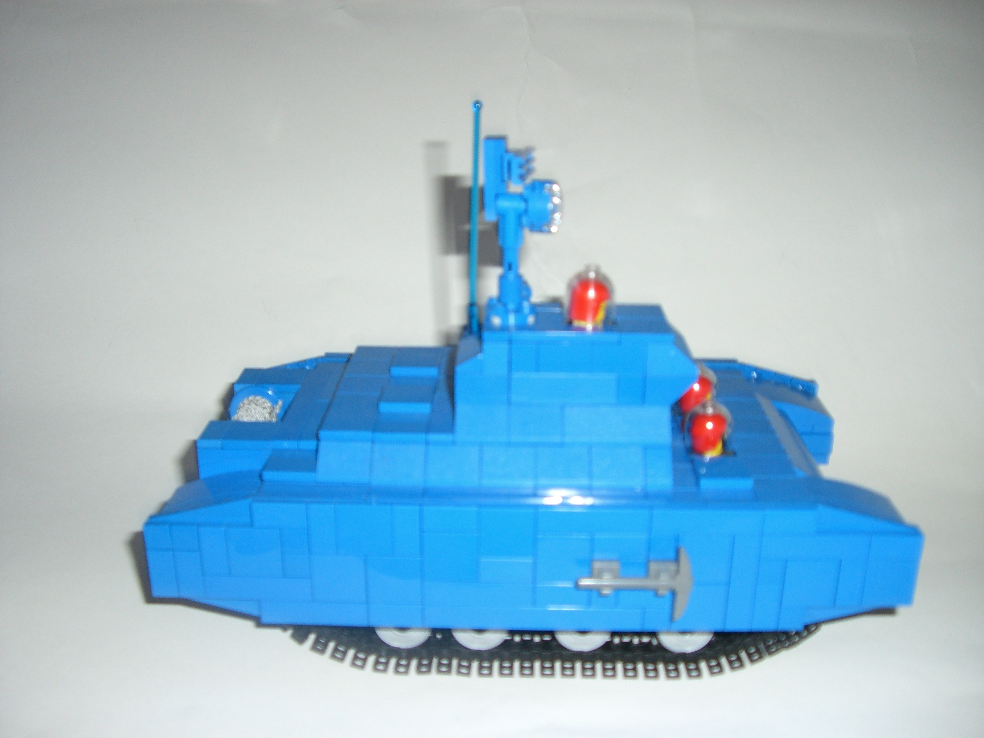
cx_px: 492
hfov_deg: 49.0
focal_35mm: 38
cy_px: 369
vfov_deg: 37.7
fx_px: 1080
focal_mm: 6.2
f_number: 2.7
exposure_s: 1/60
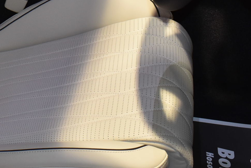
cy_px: -45
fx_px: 579
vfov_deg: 15.7
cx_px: -2
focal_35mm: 83
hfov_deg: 23.4
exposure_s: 1/60
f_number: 8
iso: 900
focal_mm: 18
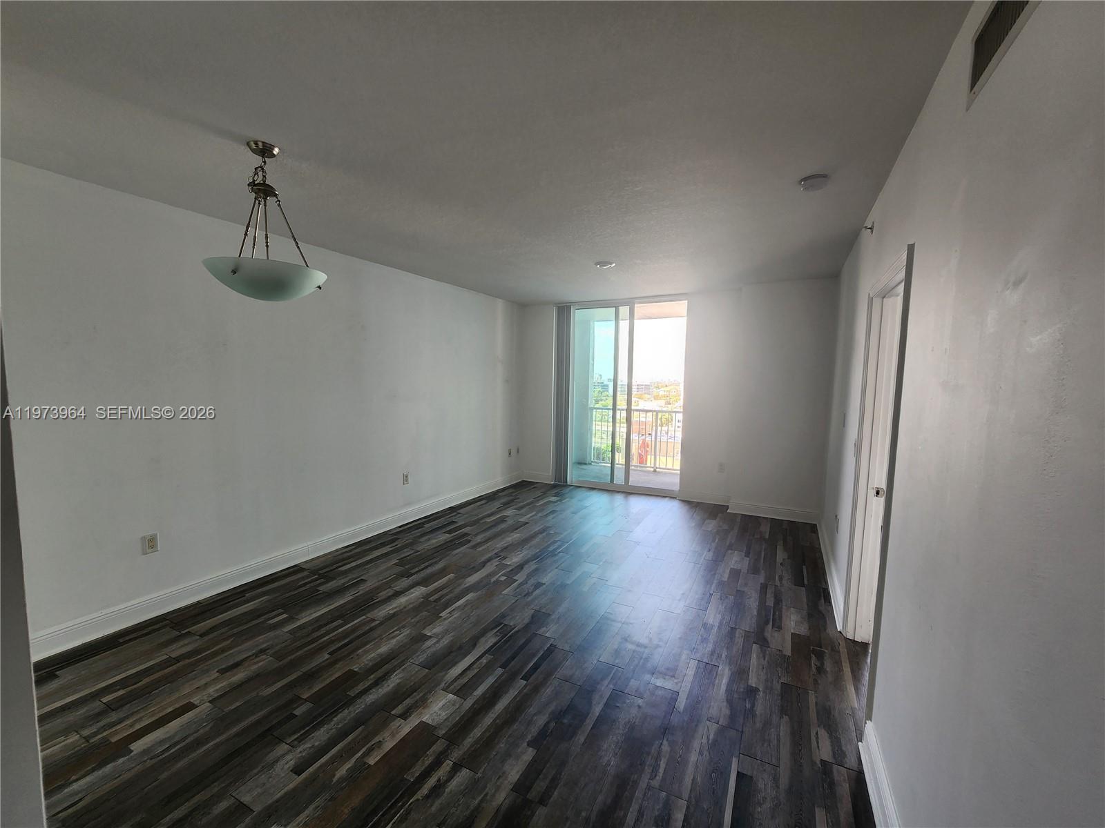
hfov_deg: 106.2
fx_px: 415
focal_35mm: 13
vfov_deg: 89.9
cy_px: 414
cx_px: 552
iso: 50
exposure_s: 1/60
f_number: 2.2
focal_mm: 2.2
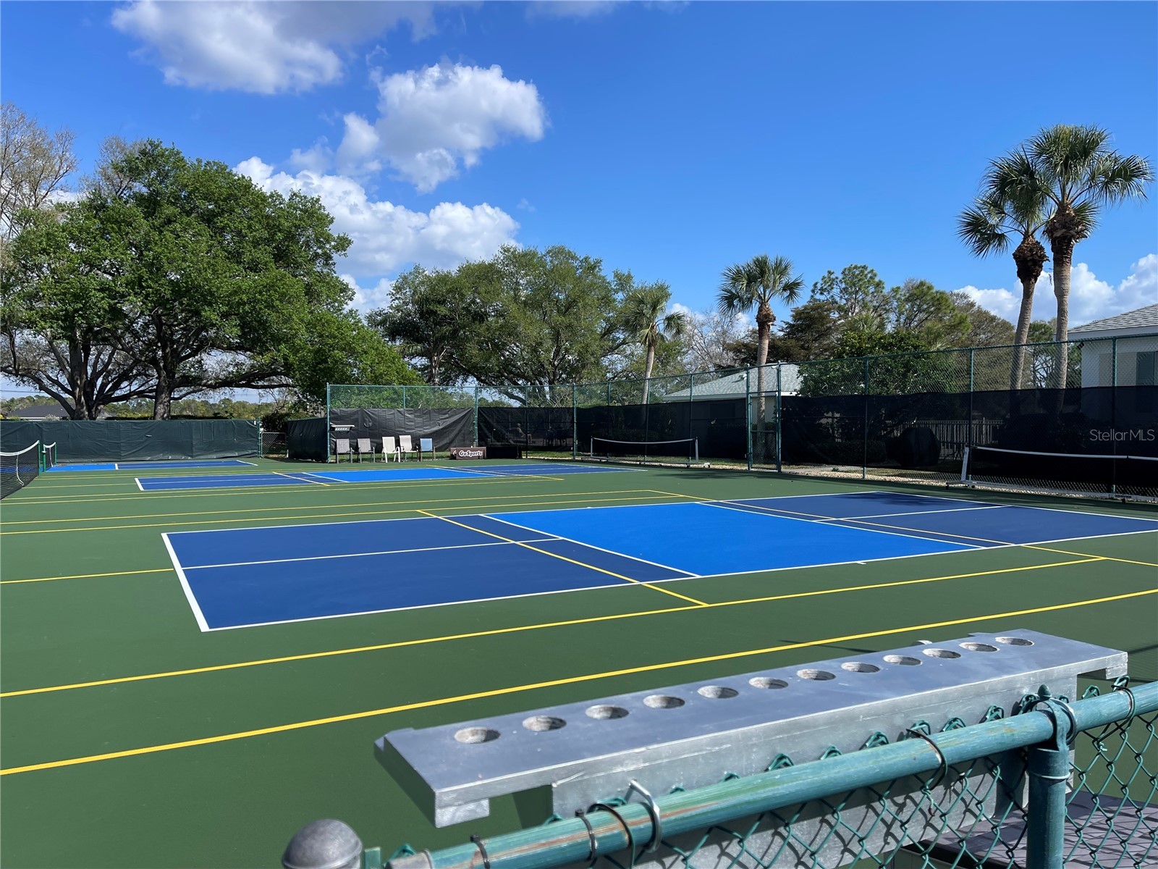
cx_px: 579
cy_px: 434
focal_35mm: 25
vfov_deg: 54.9
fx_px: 836
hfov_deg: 69.4
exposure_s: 1/3559
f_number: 1.6
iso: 32
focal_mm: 5.1
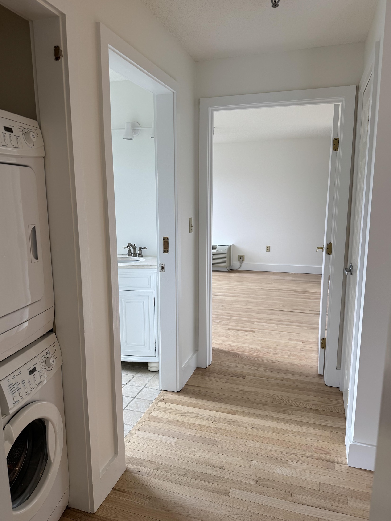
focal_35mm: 25
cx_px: 189
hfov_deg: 54.9
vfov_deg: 69.4
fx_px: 377
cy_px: 267
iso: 80
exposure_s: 1/120
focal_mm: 6.76
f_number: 1.78
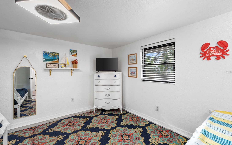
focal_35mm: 15
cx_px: 118
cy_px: 72
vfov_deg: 74.8
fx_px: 95
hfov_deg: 101.4
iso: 800
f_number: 8
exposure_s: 1/400
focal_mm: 14
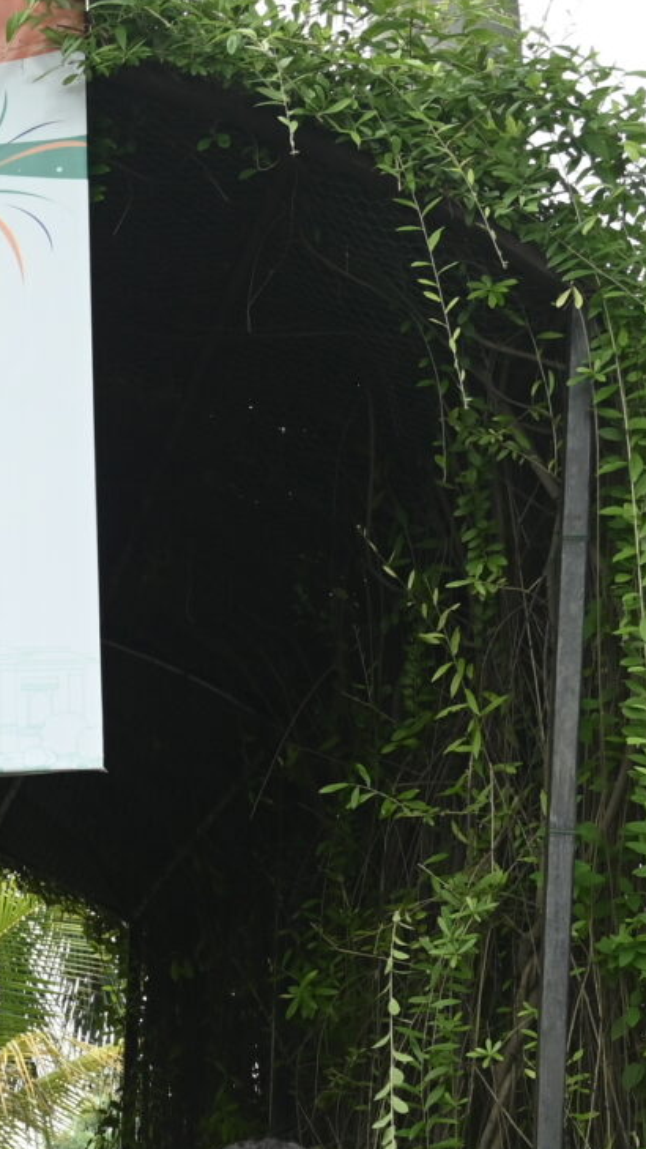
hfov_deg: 9.3
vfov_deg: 18.0
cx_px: -912
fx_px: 3528
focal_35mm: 116
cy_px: 1188
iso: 320
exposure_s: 1/160
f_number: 8
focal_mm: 31.5
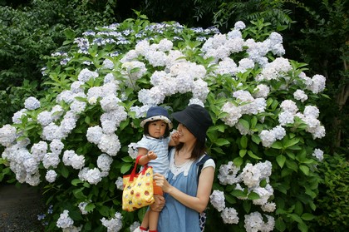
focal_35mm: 39
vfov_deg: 34.1
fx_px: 378
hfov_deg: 49.6
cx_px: 174
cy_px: 116
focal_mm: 26
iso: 200
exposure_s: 1/250
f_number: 6.3
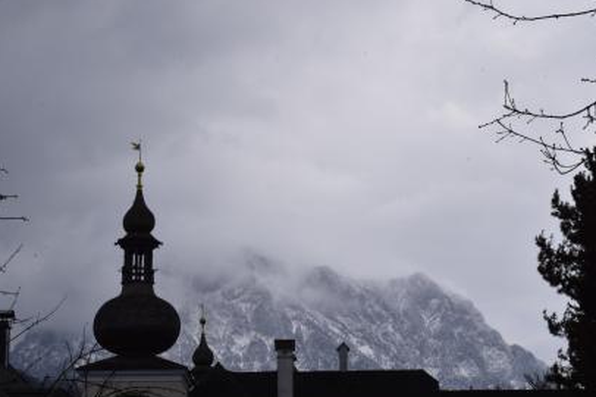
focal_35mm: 102
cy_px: 237
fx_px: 1681
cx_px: 317
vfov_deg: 13.4
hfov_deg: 20.1
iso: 250
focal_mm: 55
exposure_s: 1/100
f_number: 36
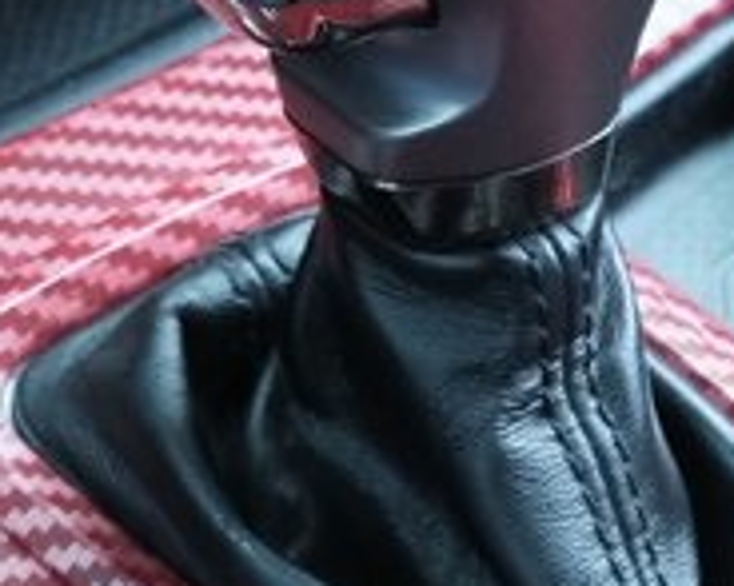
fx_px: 3626
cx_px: 602
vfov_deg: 9.2
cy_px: -6
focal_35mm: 167
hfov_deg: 11.5
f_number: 5
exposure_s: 1/80
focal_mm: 21.4
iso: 2500
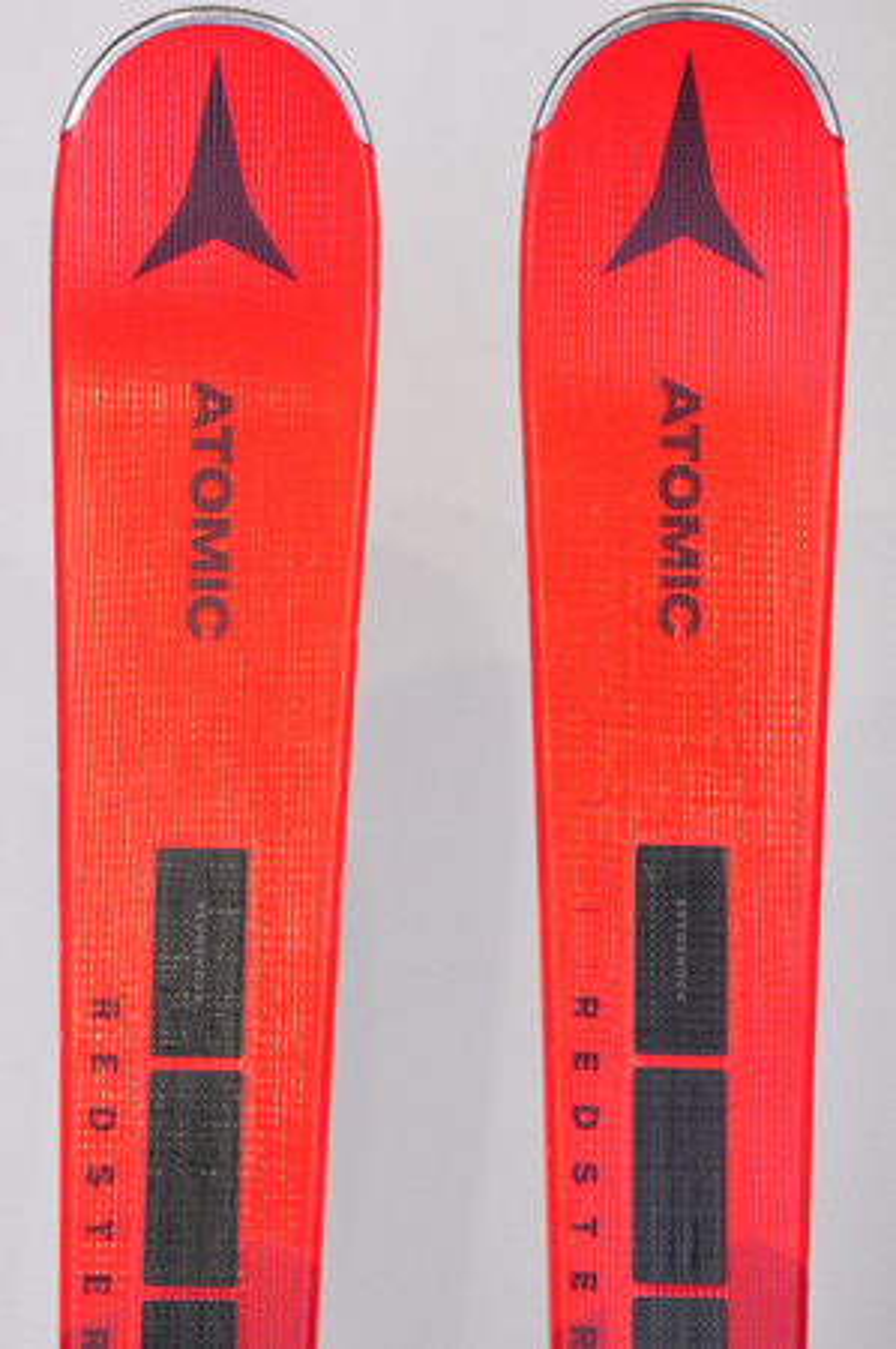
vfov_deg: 14.0
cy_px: 674
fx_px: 5500
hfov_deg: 9.3
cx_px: 448
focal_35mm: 147
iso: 3200
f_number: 16
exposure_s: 1/180
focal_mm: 98
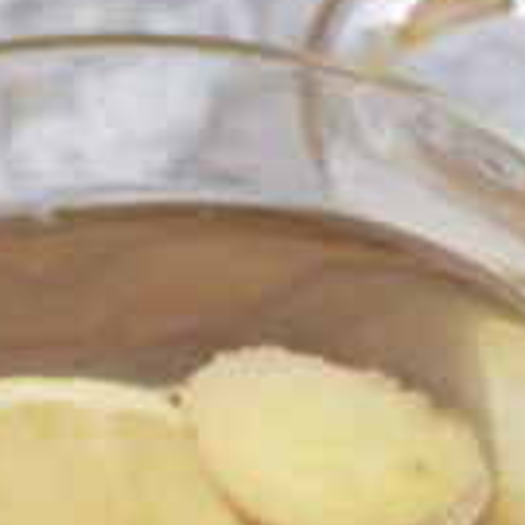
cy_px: 805
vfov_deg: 5.4
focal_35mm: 322
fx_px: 5525
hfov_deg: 5.4
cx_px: 136
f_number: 9
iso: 100
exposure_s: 1/100
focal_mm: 50
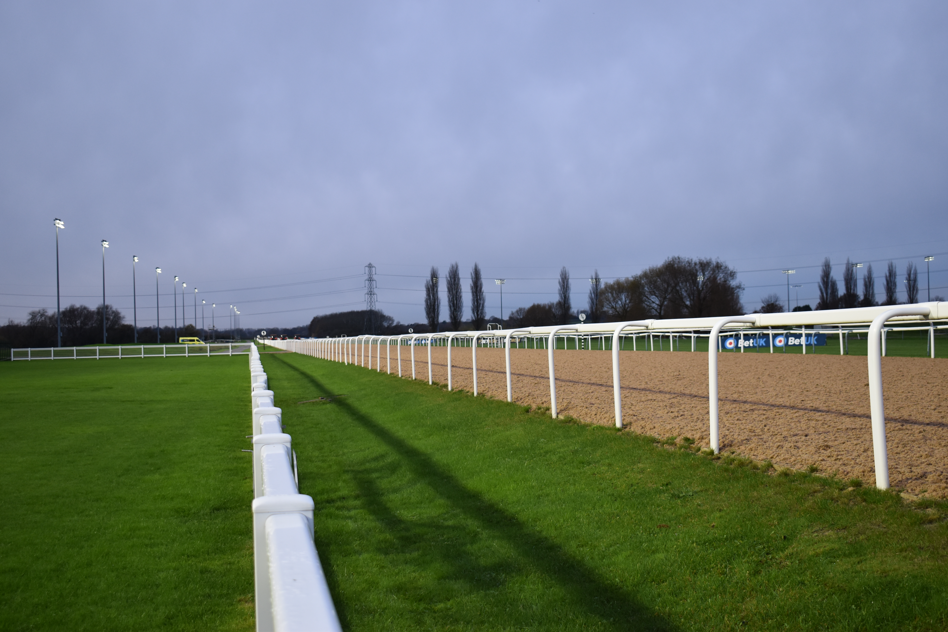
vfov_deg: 28.1
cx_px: 474
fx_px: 1264
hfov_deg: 41.1
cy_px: 316
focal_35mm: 48
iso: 400
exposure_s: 1/80
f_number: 4.5
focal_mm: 32
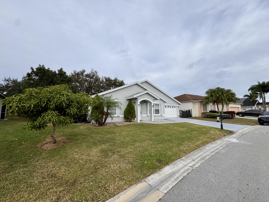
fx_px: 109
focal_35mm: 14
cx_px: 134
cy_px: 101
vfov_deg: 85.7
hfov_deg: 102.1
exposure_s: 1/2028
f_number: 2.2
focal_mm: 2.22
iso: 40
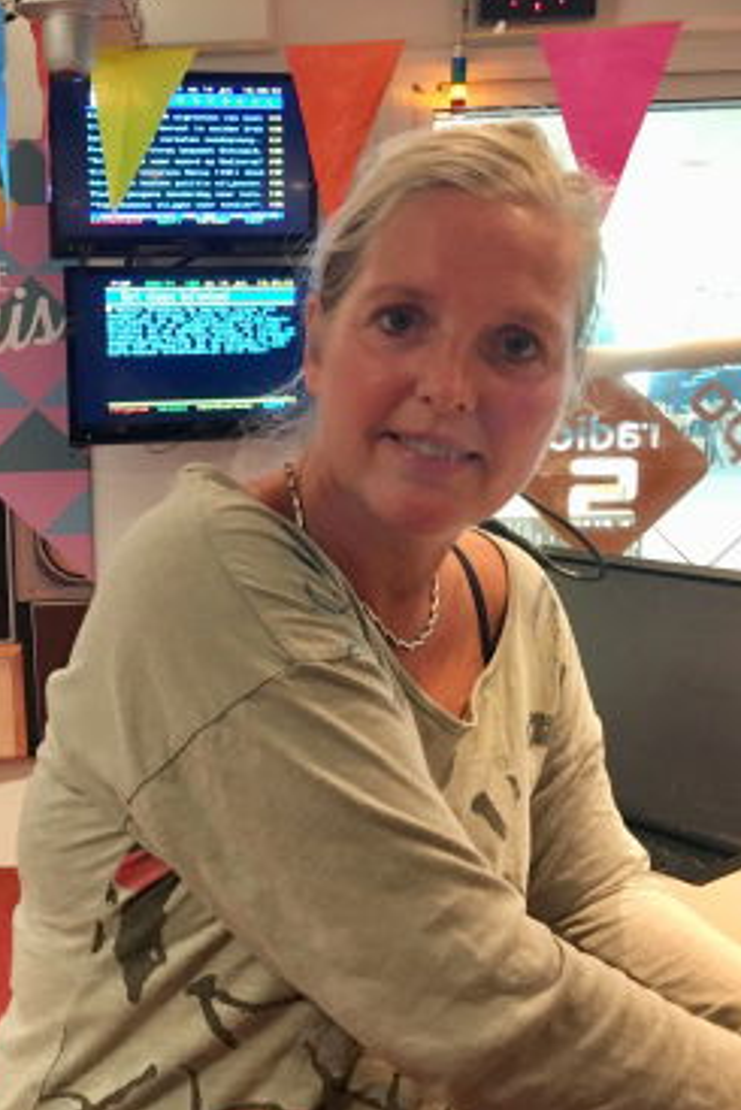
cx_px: 191
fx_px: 1265
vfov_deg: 47.4
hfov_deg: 32.1
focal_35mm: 41
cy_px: 552
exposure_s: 1/17
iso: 400
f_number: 2.2
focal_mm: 4.15
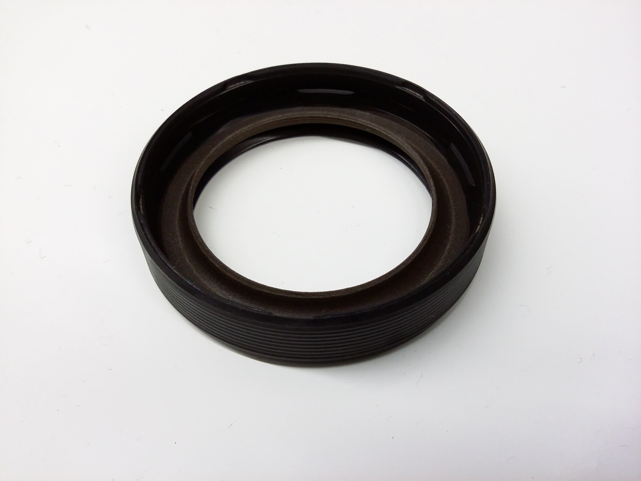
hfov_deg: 56.8
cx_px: 320
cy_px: 240
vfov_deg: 44.2
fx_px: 593
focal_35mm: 32
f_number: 2.4
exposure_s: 1/17
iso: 160
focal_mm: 3.4
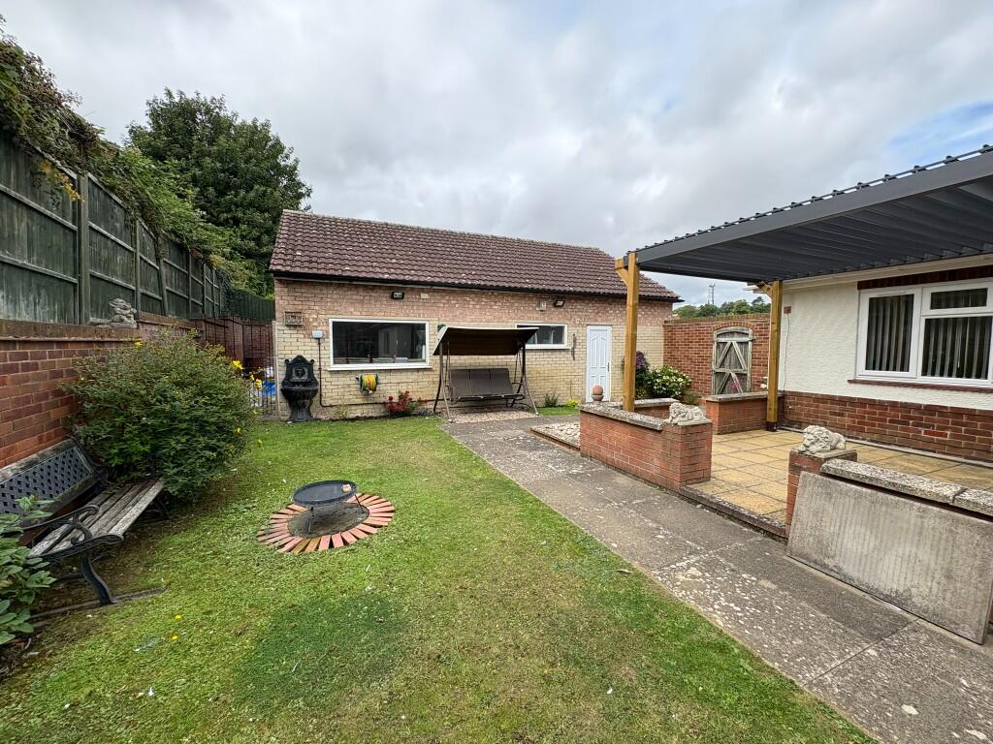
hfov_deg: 102.1
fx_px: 402
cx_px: 496
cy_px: 372
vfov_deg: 85.7
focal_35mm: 14
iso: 50
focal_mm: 2.22
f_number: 2.2
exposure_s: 1/713
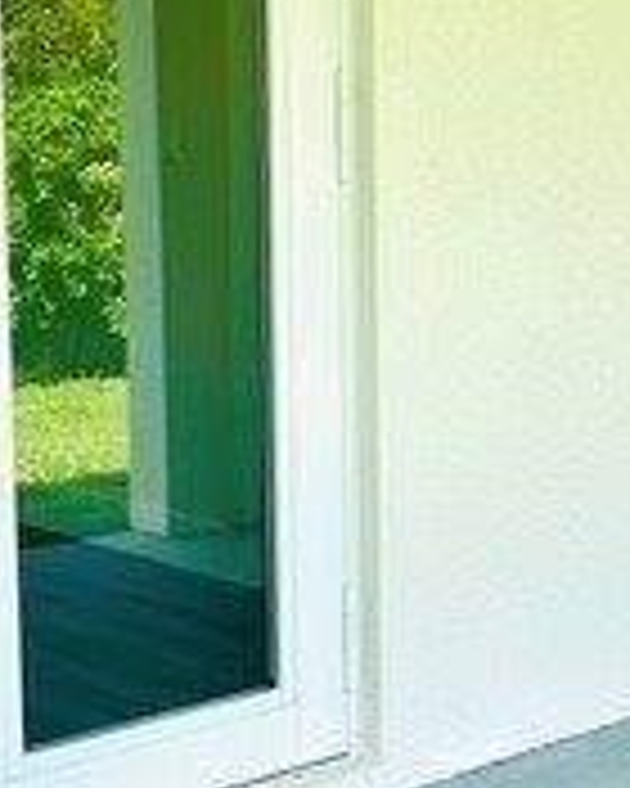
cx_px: 342
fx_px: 1865
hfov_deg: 19.2
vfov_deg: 23.8
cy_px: 324
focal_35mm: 80
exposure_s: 1/191
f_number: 2.2
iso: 40
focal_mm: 2.22
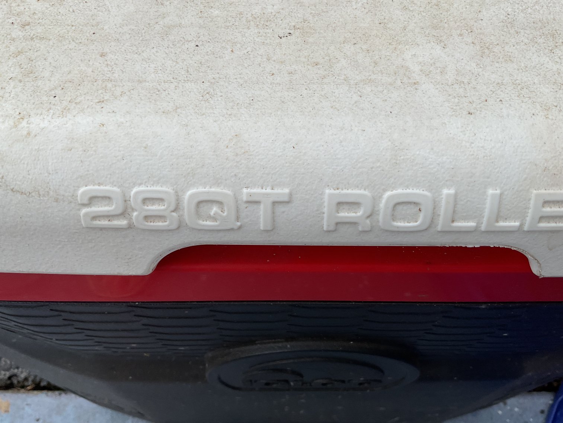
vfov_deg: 48.2
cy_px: 212
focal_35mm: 29
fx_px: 472
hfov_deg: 61.7
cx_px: 282
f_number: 1.8
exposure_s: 1/1412
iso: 16
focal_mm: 3
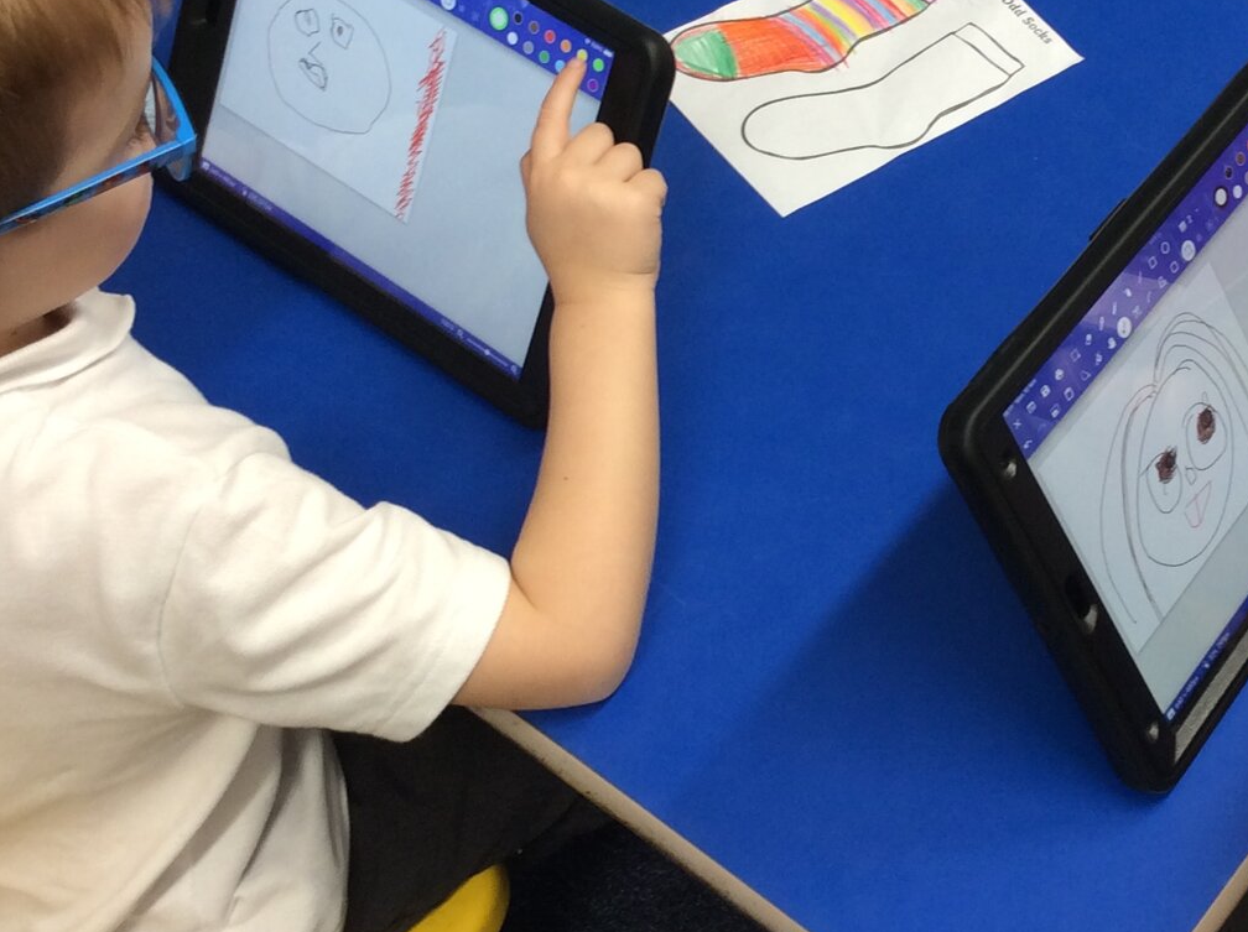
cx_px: 909
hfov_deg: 29.5
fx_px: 2340
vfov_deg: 22.4
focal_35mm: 65
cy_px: 282
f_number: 2.4
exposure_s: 1/25
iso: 32
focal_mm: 3.3
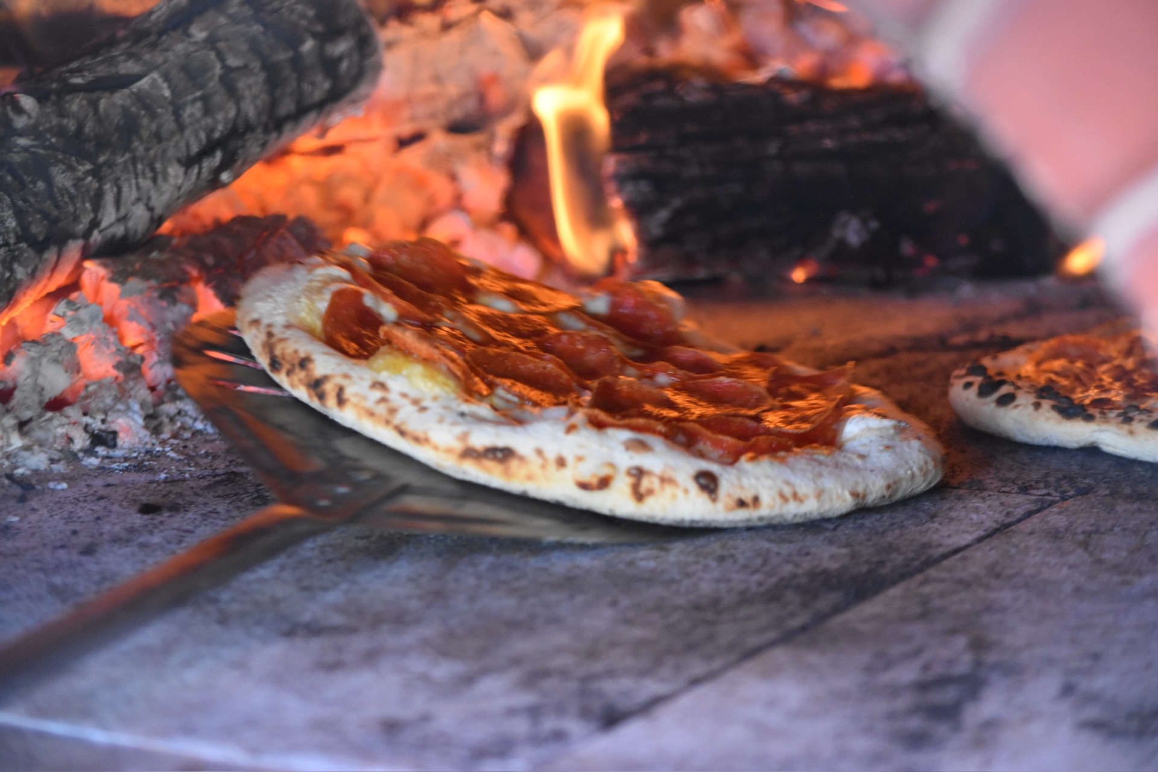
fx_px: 4728
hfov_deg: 14.0
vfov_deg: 9.3
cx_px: 579
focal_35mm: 147
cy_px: 386
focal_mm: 98
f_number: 4.5
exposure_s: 1/125
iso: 2800
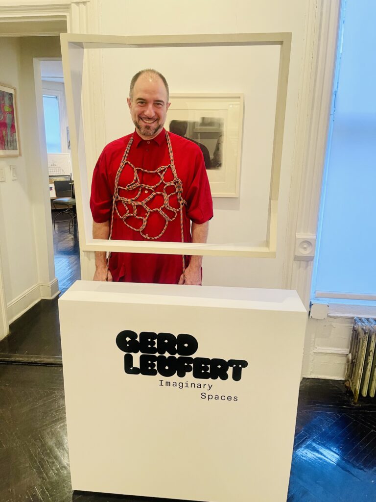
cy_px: 251
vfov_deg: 67.3
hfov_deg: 53.1
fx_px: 377
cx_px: 188
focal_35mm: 26
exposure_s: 1/60
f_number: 1.6
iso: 250
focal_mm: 5.1
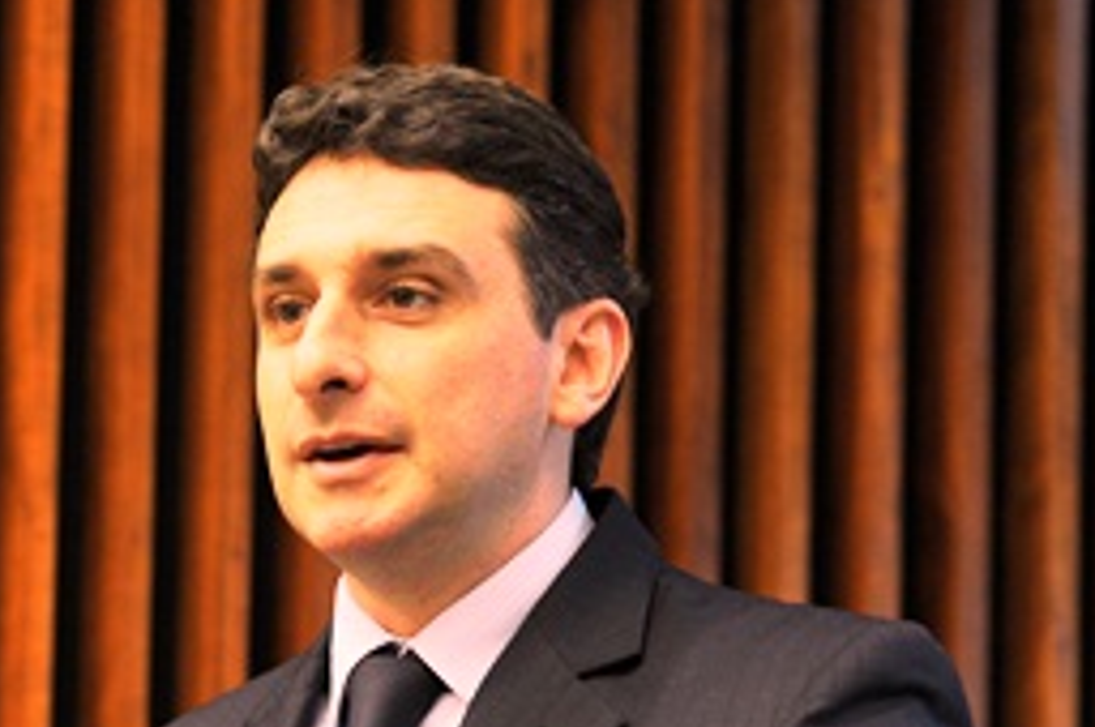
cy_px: 676
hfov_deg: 8.5
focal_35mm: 242
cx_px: 259
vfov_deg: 5.7
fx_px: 7351
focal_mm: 125
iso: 1000
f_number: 2.8
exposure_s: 1/125
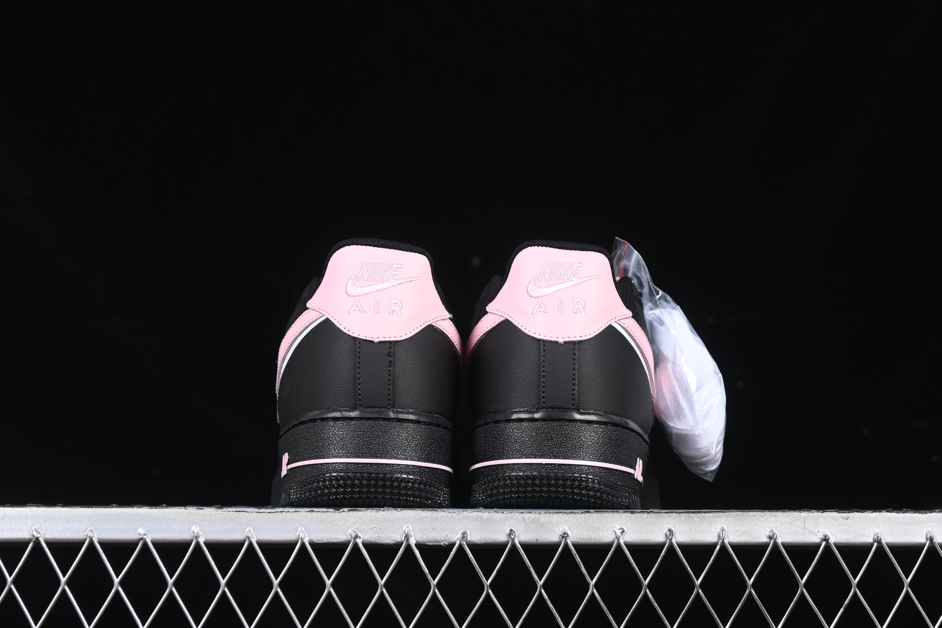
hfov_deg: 27.0
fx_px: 1962
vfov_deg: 18.2
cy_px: 314
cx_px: 471
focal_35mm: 75
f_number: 6.3
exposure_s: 1/60
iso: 160
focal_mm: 50
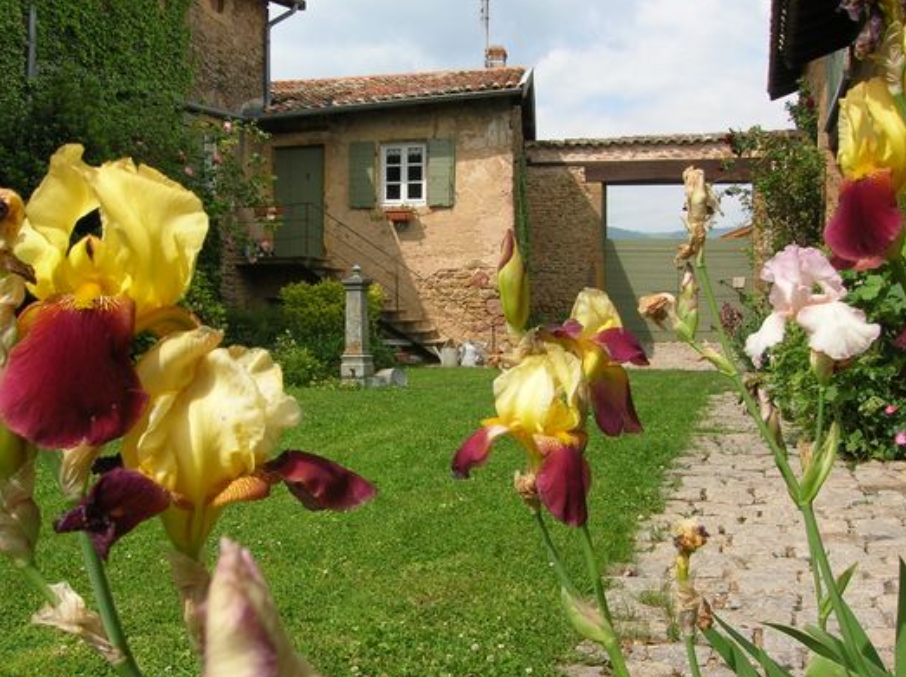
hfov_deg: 47.9
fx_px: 1020
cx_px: 437
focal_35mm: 39
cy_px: 340
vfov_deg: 36.7
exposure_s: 1/270
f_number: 4.9
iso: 50
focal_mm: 5.7
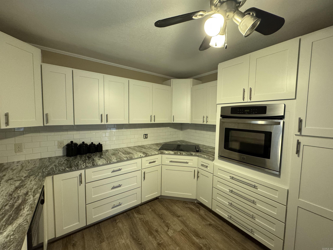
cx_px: 166
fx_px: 135
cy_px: 125
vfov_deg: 85.7
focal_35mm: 14
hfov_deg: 102.1
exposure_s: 1/60
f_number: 2.2
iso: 500
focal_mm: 2.22
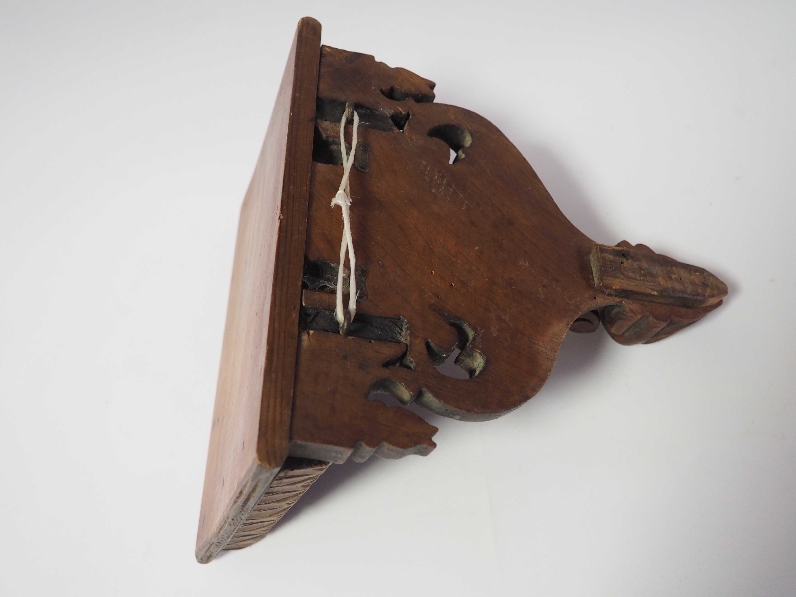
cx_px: 398
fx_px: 736
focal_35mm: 32
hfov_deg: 56.8
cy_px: 298
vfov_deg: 44.2
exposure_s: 1/60
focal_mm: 16
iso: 1600
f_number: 3.6
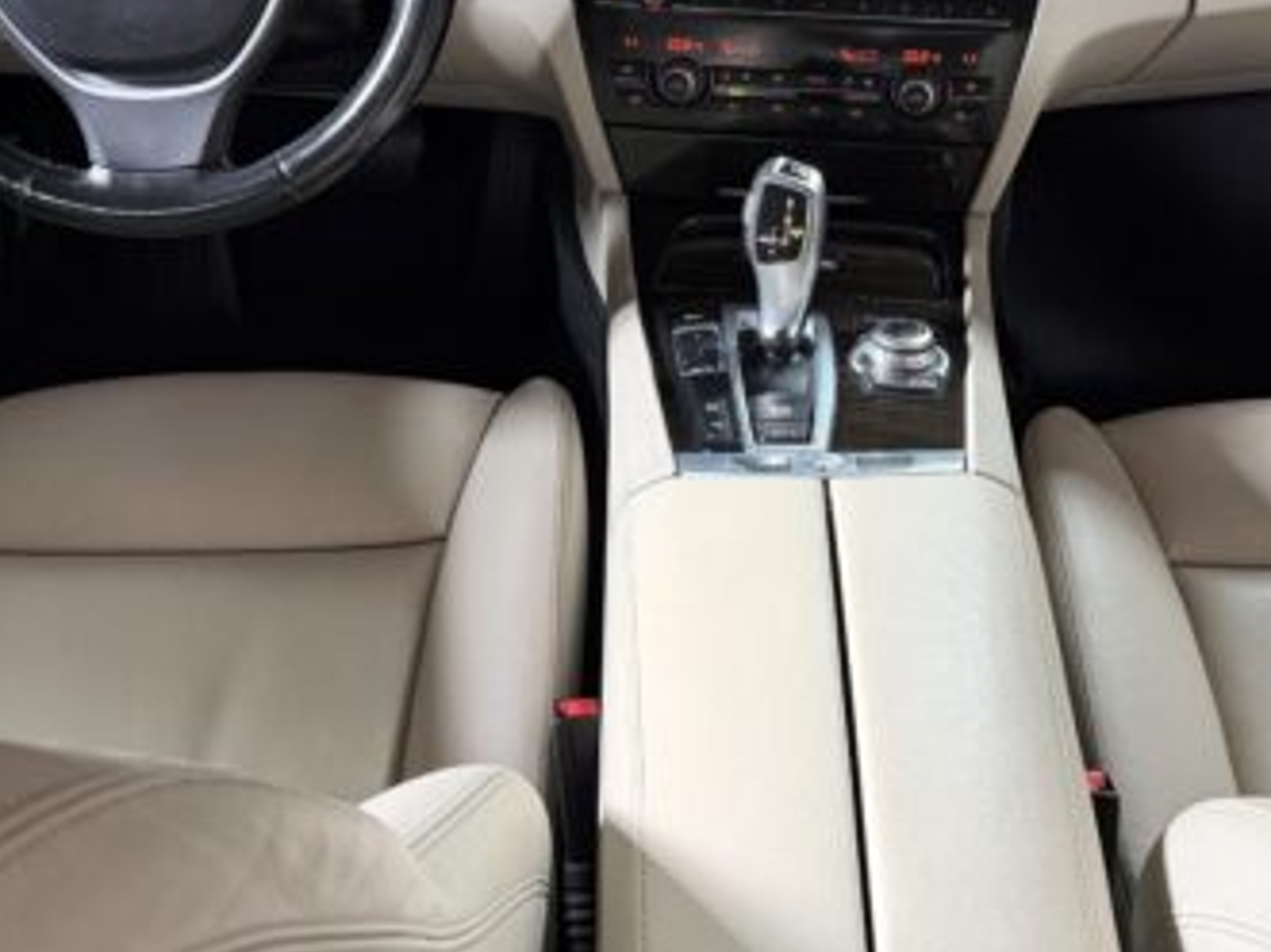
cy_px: 328
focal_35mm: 45
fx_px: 1652
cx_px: 756
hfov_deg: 41.9
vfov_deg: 31.9
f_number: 1.78
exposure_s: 1/50
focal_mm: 6.76
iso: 320
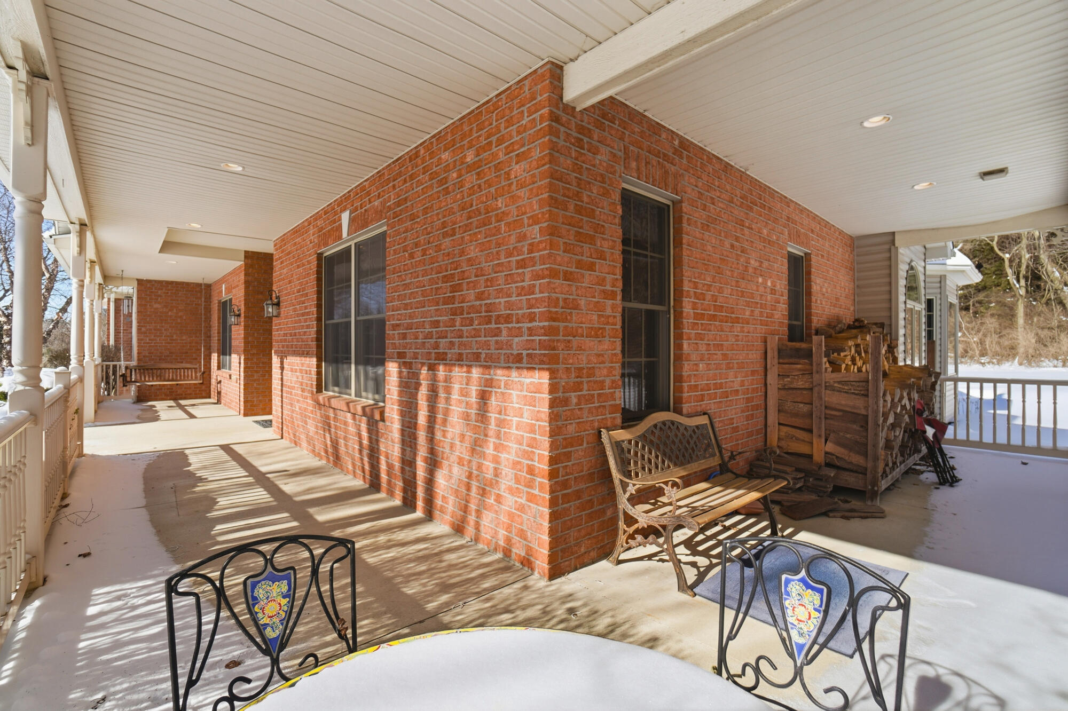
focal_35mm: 15
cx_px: 534
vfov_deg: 77.3
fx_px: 445
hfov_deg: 100.4
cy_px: 356
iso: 100
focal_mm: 10
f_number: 4
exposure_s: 1/4000
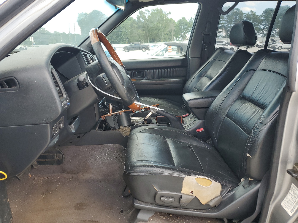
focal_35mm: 26
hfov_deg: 67.3
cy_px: 112
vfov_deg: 53.1
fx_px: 224
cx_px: 149
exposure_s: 1/323
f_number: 1.5
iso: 50
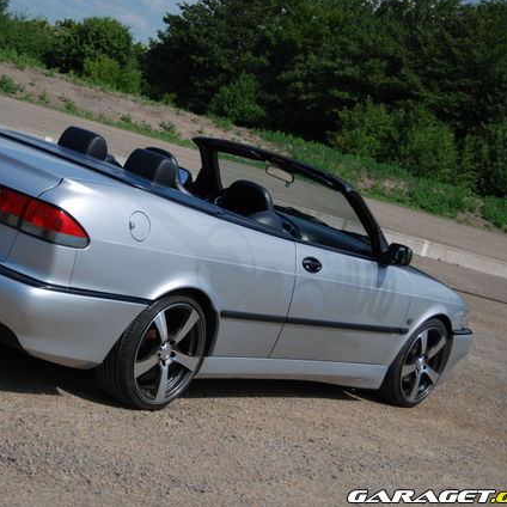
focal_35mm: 77
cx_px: 170
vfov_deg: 22.5
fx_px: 1276
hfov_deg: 22.4
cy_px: 252
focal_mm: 40
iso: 100
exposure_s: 1/1000
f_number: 5
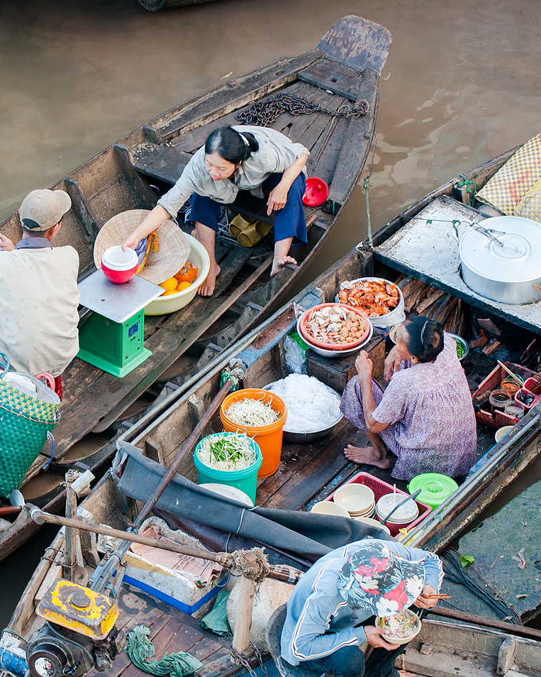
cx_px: 37
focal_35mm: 173
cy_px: 310
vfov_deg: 11.2
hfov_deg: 8.9
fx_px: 3463
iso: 400
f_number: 5.6
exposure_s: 1/60
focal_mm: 110
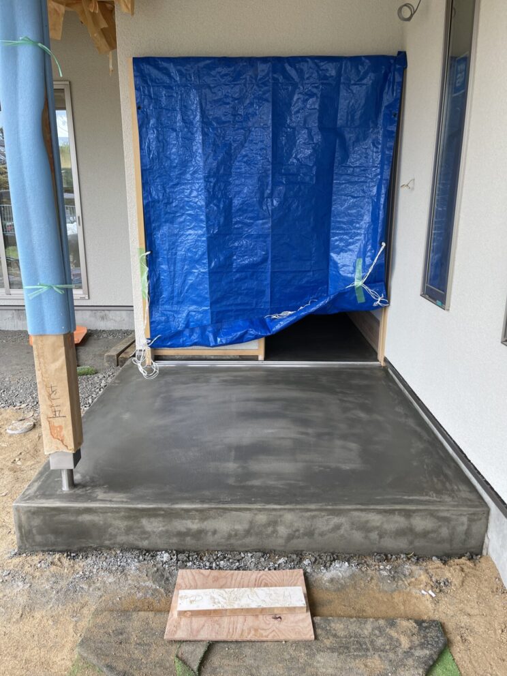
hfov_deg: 54.9
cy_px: 338
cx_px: 254
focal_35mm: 25
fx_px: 488
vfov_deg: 69.4
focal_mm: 5.1
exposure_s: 1/383
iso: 32
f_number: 1.6
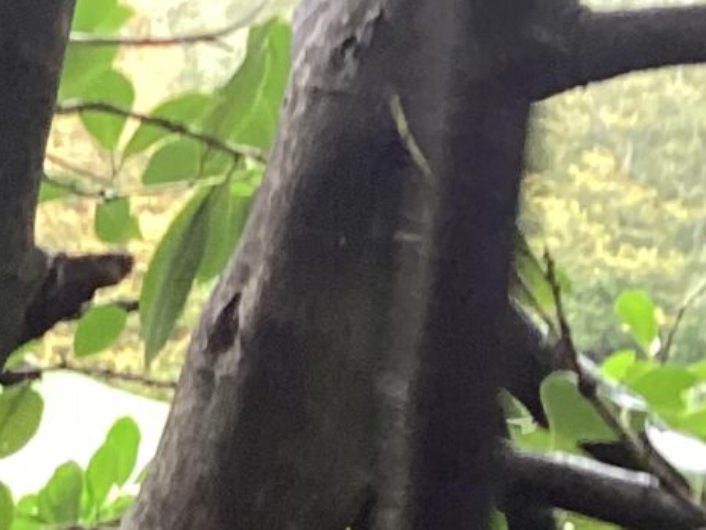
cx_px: -630
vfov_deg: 8.2
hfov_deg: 10.7
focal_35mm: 171
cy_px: 1094
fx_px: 3488
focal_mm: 3.3
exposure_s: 1/50
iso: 100
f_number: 2.4
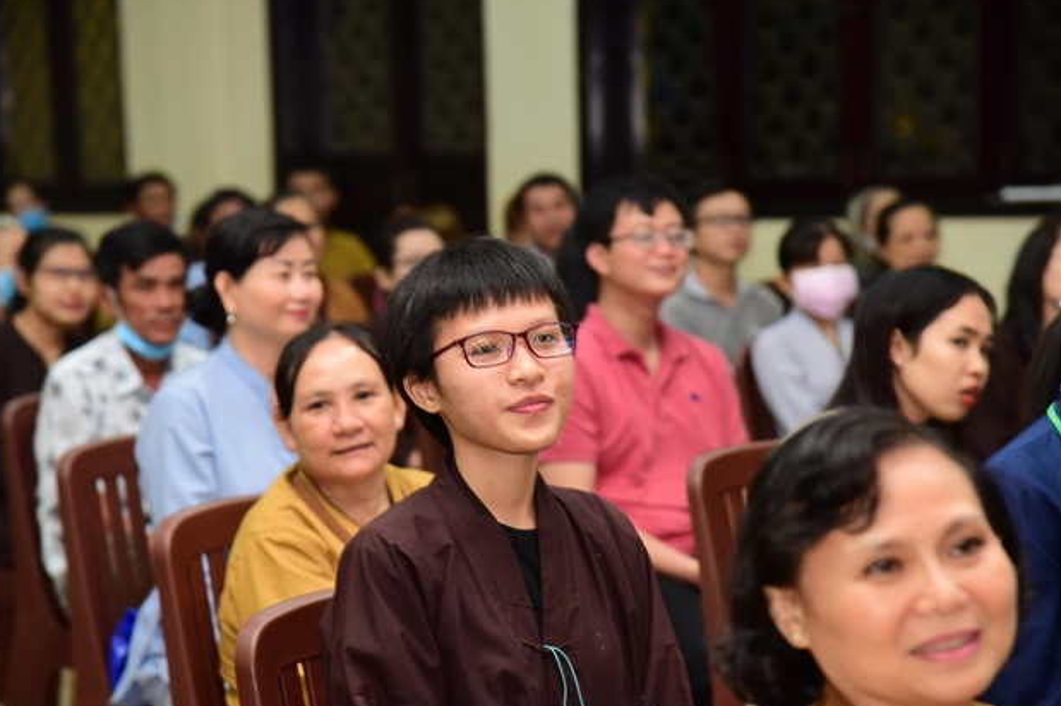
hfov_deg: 16.3
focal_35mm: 126
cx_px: 506
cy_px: 362
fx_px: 3711
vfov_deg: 10.9
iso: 1250
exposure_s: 1/40
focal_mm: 120
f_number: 5
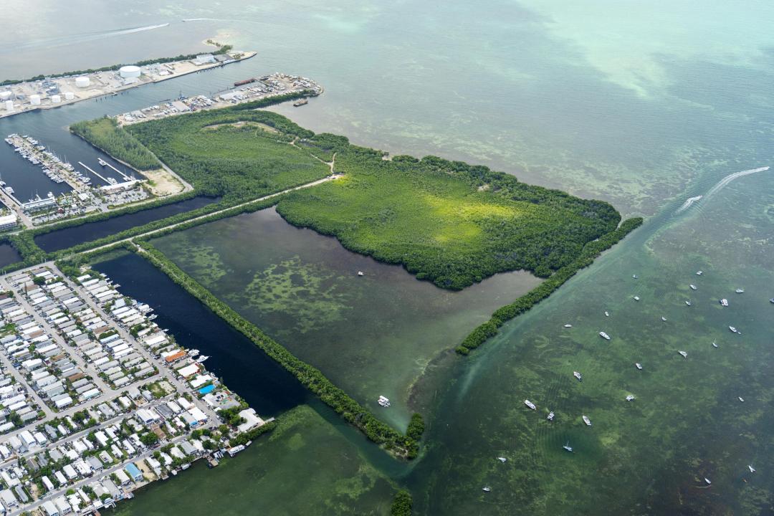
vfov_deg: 35.9
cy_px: 258
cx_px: 387
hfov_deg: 51.9
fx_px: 795
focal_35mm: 37
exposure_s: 1/640
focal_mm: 37
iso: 320
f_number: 4
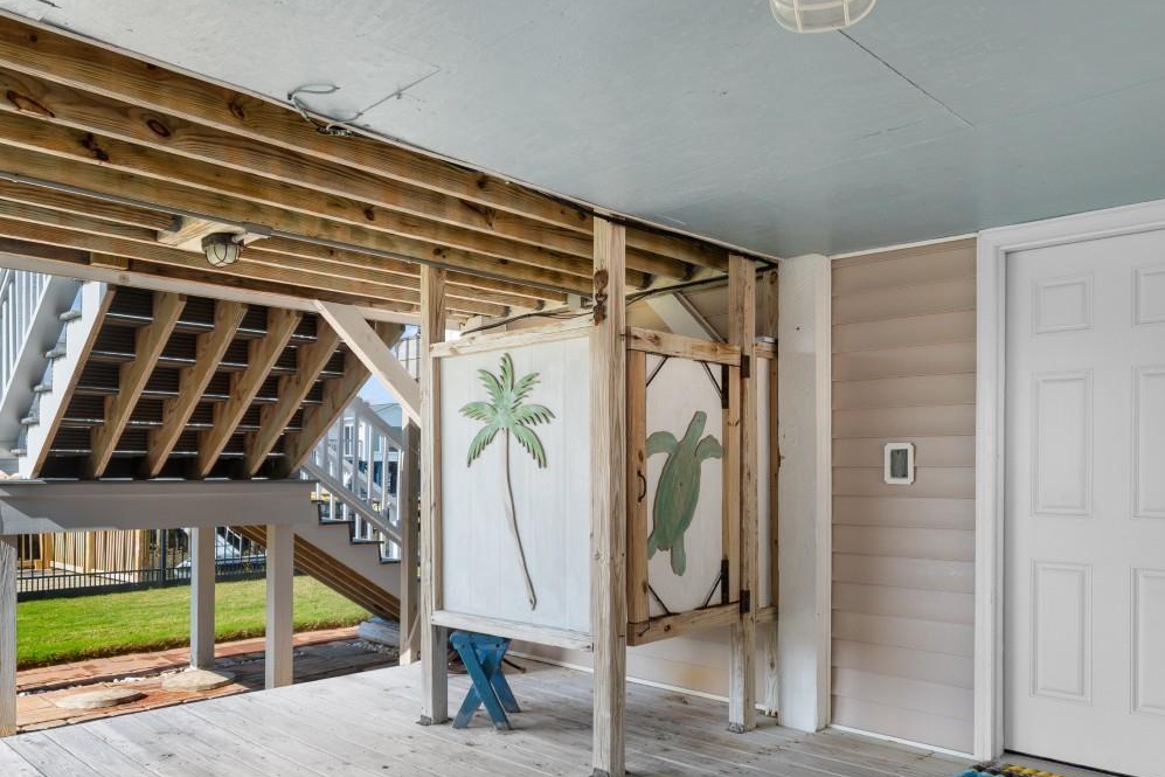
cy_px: 478
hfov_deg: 69.2
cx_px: 647
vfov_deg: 49.2
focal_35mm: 26
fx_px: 841
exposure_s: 1/80
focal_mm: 11
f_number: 4.8
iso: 100
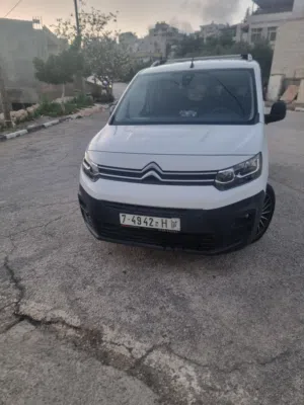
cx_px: 152
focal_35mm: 24
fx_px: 281
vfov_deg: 71.6
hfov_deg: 56.8
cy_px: 202
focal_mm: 6.7
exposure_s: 1/120
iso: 100
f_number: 1.8
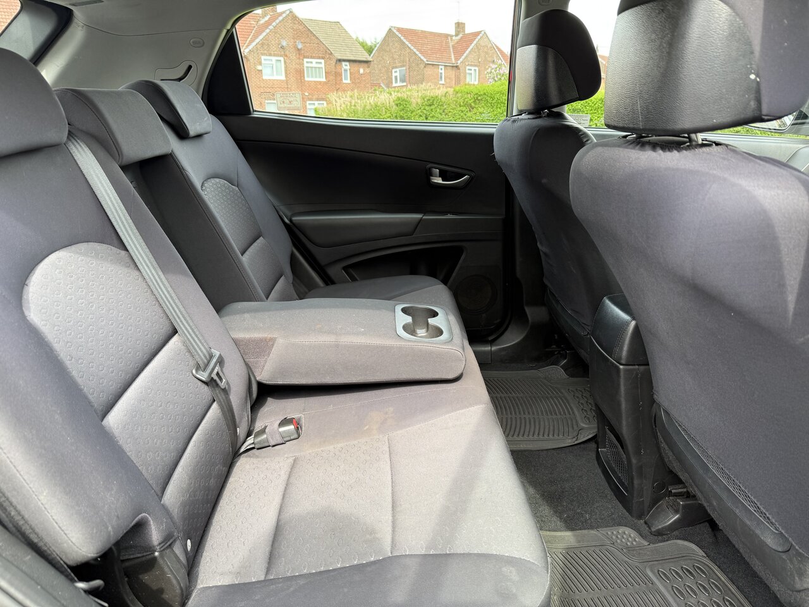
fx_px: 561
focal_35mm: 24
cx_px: 404
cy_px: 304
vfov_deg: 56.8
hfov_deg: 71.6
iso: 64
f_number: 1.78
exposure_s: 1/133
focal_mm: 6.76
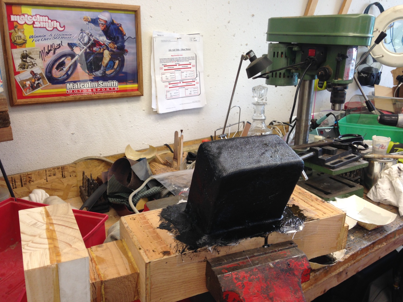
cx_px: 202
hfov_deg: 55.4
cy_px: 151
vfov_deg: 42.9
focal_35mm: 33
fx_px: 384
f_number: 2.4
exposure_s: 1/30
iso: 50
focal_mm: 4.12
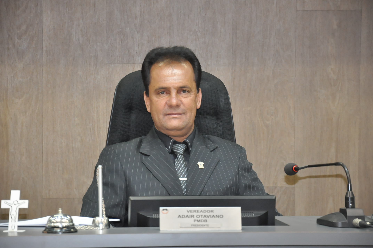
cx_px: 186
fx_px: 1630
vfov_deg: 8.7
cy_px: 124
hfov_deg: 13.1
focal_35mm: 158
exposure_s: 1/60
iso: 2000
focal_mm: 105
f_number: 5.6
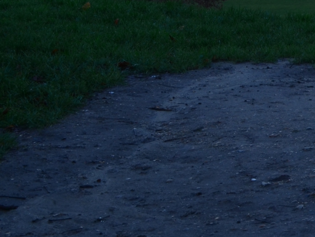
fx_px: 1247
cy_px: -158
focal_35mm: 137
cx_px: 567
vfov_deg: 10.3
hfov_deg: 13.0
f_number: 10
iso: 200
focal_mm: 22
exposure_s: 1/80
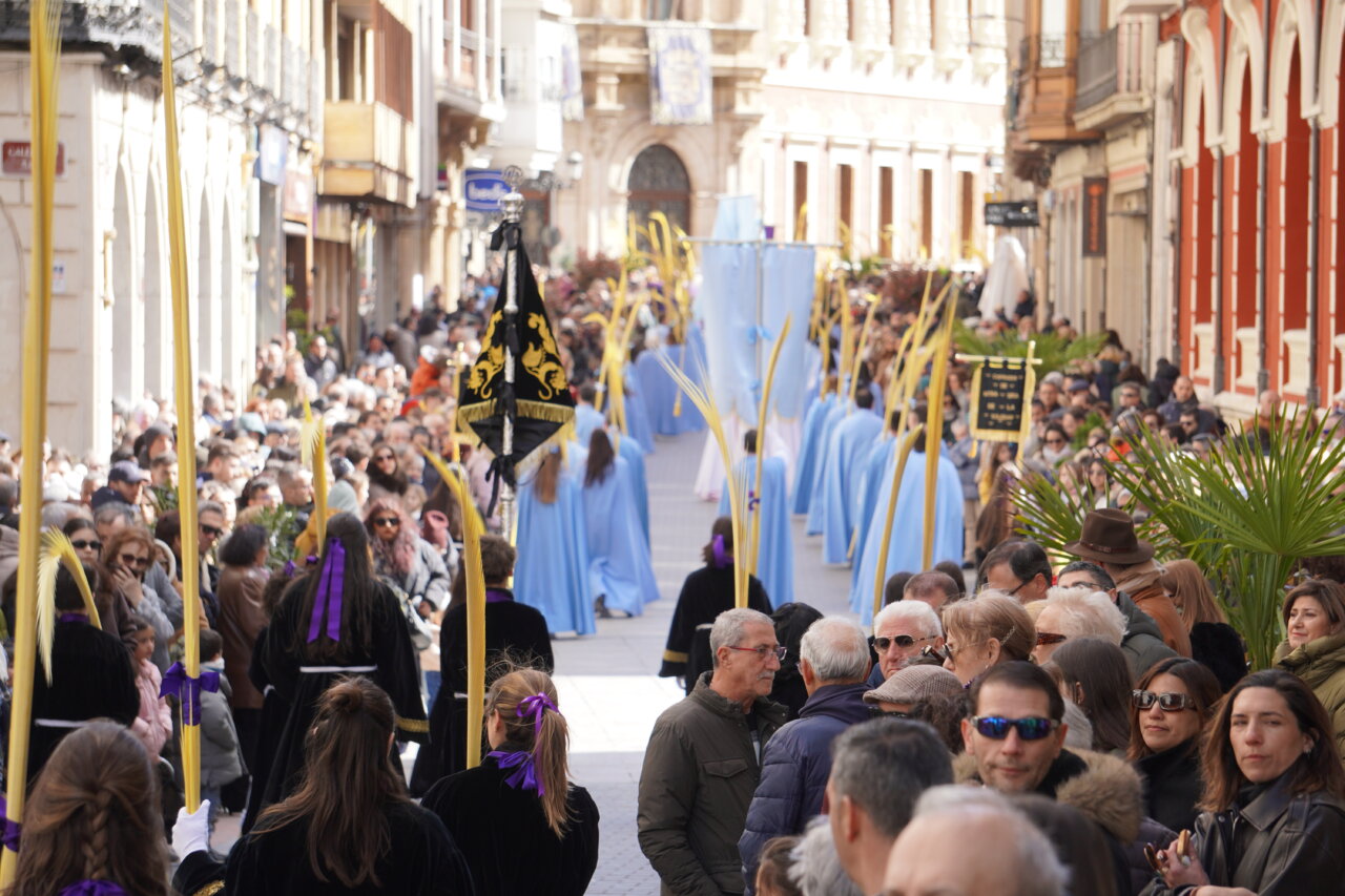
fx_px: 5995
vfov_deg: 8.6
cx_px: 672
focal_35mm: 160
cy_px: 448
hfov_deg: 12.8
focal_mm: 107
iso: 200
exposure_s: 1/200
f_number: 5.6
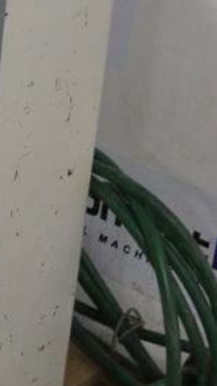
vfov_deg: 14.1
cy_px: 34
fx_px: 1545
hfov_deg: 7.6
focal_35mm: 151
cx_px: -276
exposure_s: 1/50
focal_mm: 24
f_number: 4
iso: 400
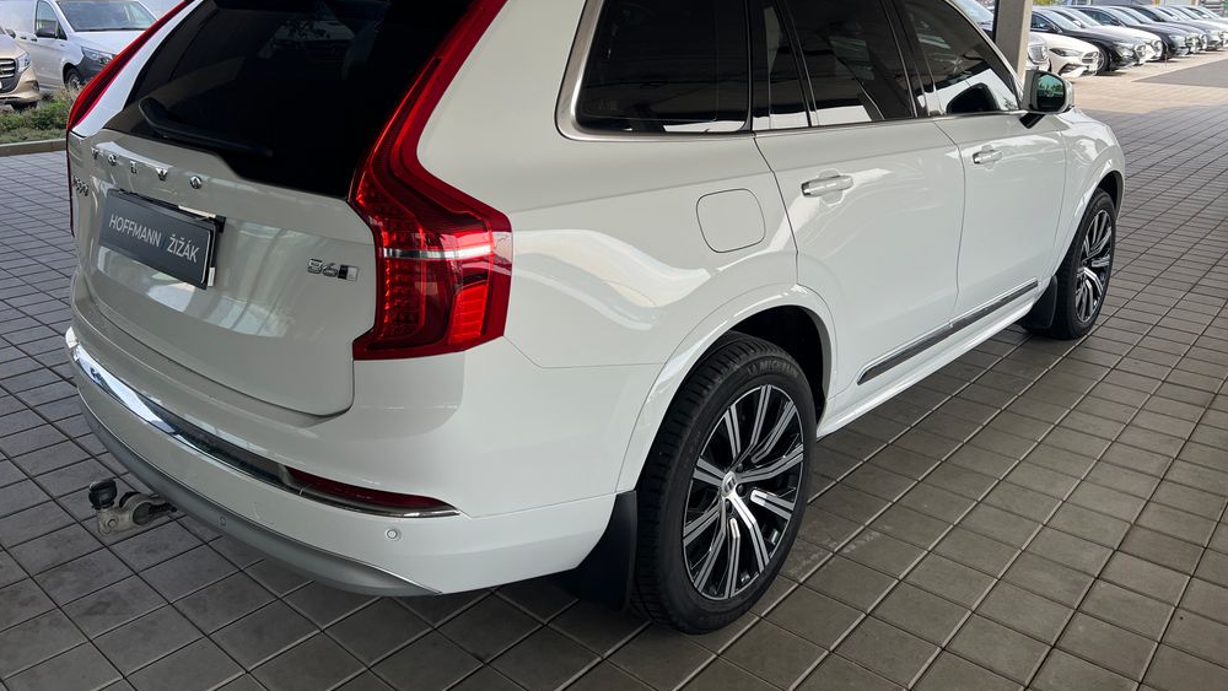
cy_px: 227
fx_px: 944
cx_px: 600
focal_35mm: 29
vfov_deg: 39.7
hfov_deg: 66.0
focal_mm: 5.7
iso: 50
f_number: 1.5
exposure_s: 1/991
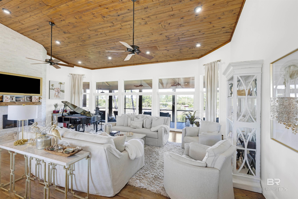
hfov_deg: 104.3
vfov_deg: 81.2
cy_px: 100
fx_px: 116
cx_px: 149
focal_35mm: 14
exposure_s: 1/15
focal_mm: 14
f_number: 11
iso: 400
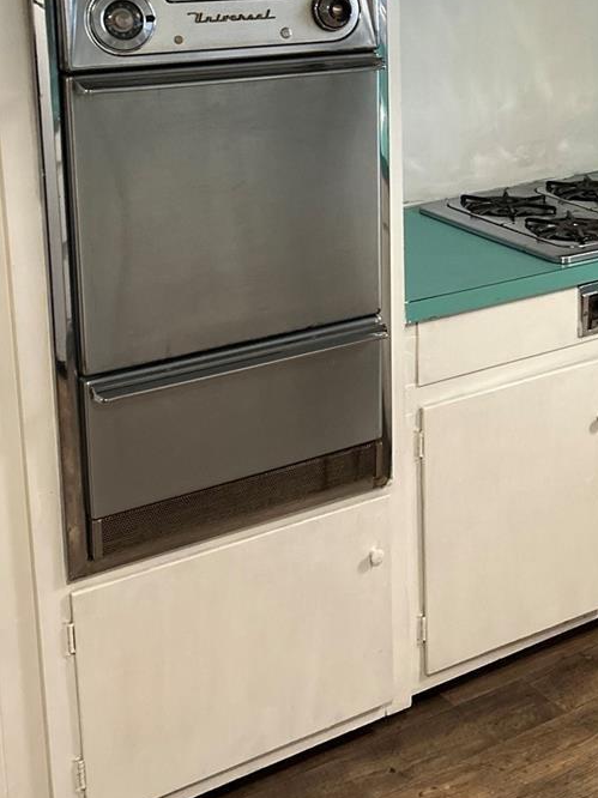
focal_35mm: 60
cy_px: 140
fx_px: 1383
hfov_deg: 23.5
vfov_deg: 31.2
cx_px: 574
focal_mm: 5.7
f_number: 1.5
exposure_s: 1/60
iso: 400
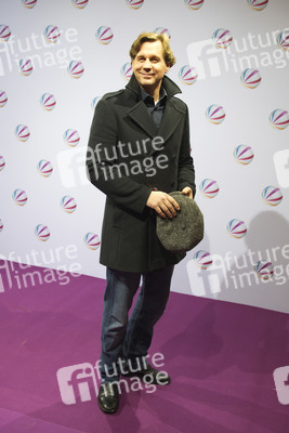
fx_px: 385
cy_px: 216
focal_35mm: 32
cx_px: 144
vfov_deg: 58.7
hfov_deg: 41.1
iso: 640
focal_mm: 32
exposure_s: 1/125
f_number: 5.6
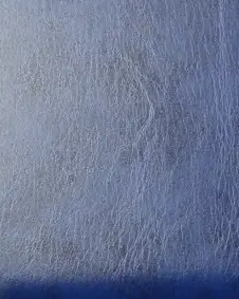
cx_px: 252
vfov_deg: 18.2
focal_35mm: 99
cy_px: -76
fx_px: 876
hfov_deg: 15.2
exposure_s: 1/60
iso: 200
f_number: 3.5
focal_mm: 14
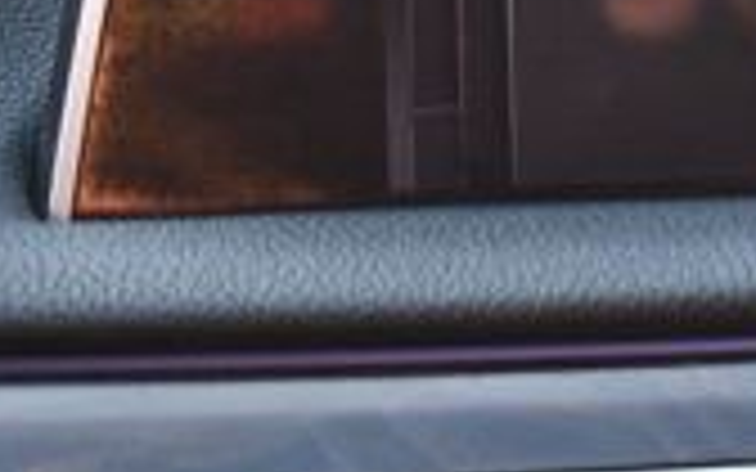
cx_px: 1174
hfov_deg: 12.7
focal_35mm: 155
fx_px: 3194
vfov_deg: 8.3
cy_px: -191
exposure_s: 1/250
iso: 800
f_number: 4
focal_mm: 27
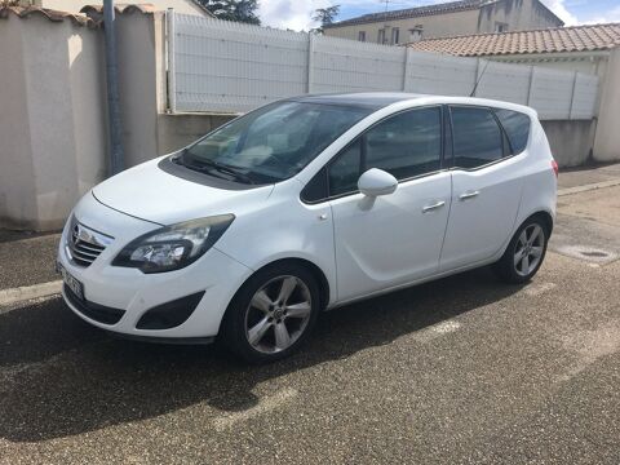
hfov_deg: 61.7
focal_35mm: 29
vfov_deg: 48.2
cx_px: 310
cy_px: 232
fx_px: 519
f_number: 2.2
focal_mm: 4.15
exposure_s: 1/2137
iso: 25
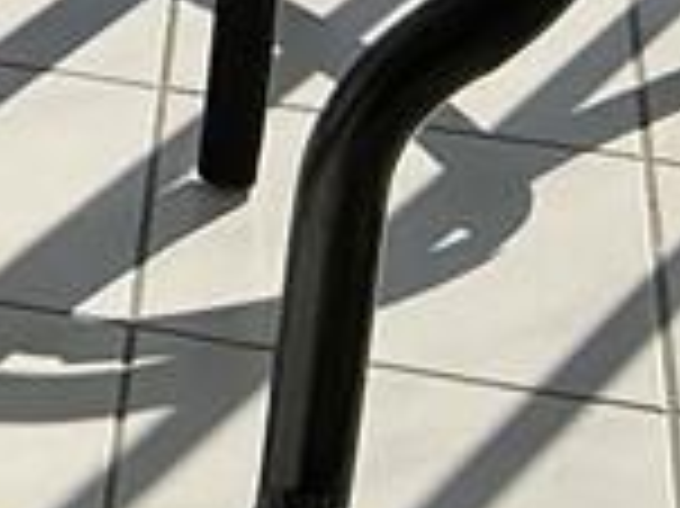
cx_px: -869
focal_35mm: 190
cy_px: -796
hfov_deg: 9.4
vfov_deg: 7.2
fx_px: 3729
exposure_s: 1/3322
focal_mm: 3
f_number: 1.8
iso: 25
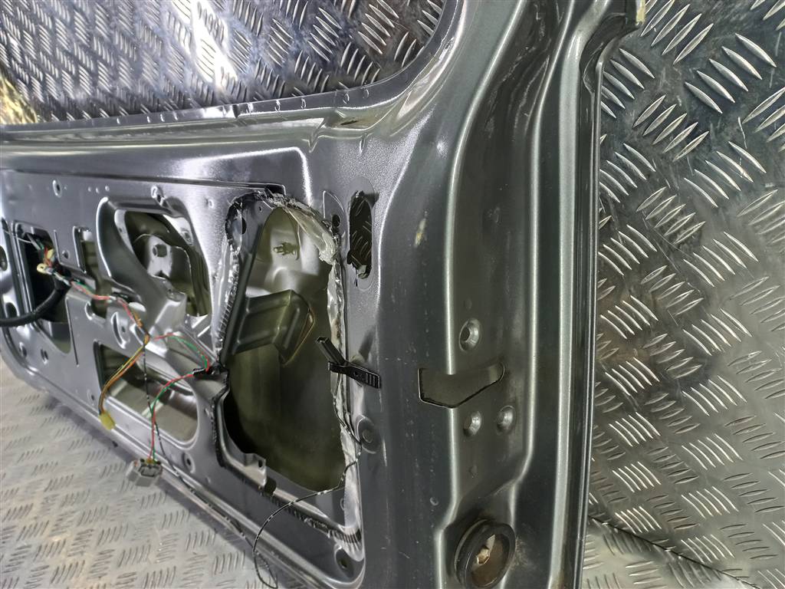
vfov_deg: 54.9
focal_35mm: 25
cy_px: 294
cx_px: 392
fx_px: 567
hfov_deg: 69.4
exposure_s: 1/50
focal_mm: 4.6
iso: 100
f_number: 1.8
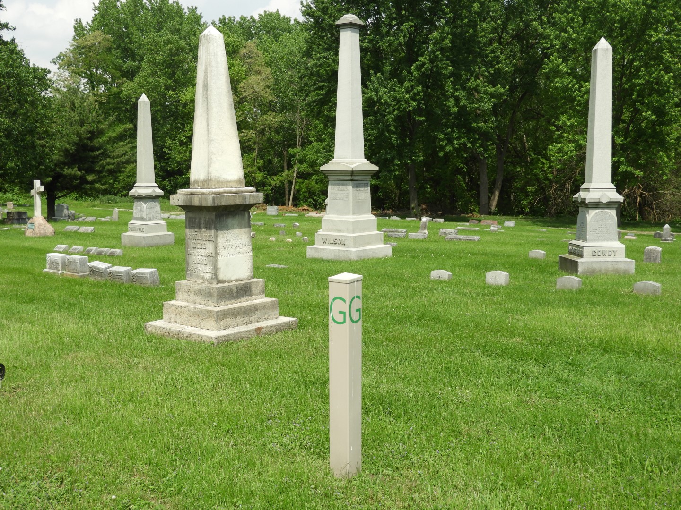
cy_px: 255
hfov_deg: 46.8
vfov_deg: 36.0
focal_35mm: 40
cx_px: 340
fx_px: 787
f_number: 3.8
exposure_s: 1/800
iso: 100
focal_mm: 7.2
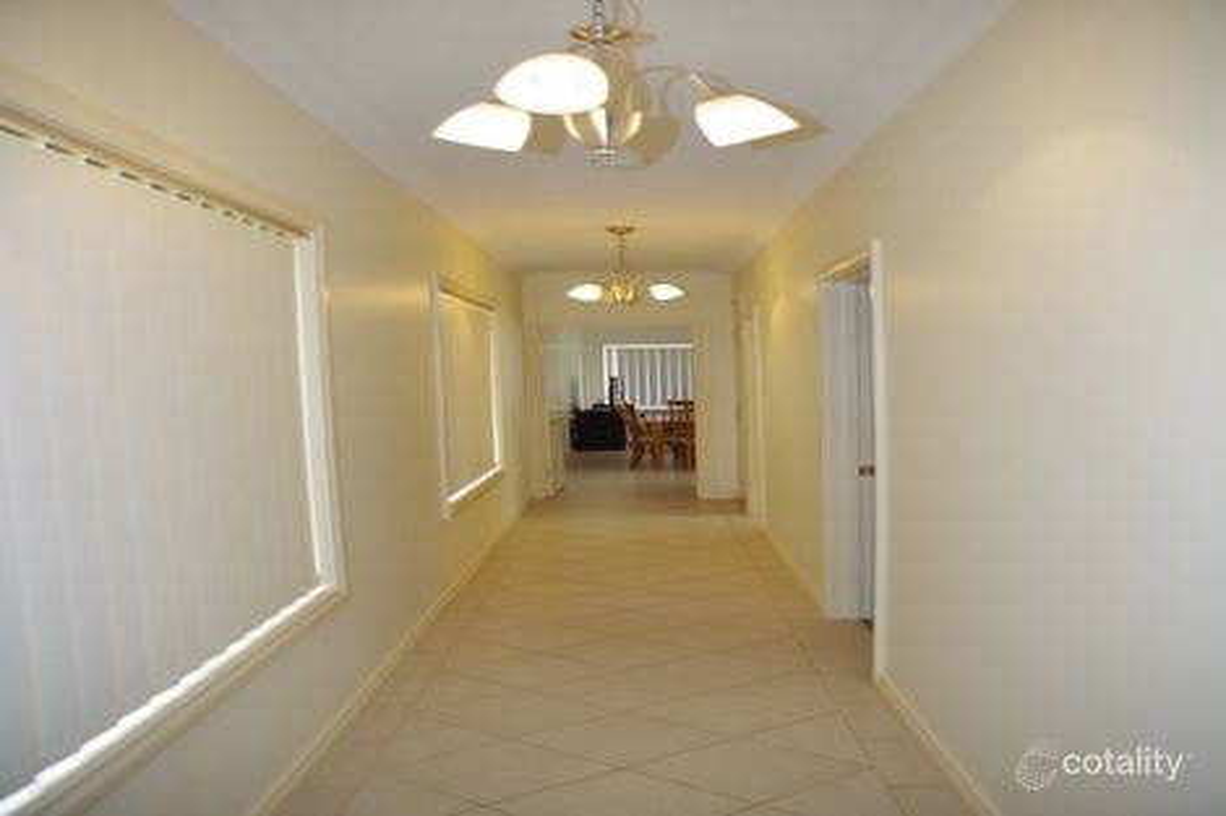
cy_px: 408
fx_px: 919
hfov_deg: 67.4
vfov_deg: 47.9
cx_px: 613
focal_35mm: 27
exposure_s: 1/60
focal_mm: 18
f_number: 3.5
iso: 400
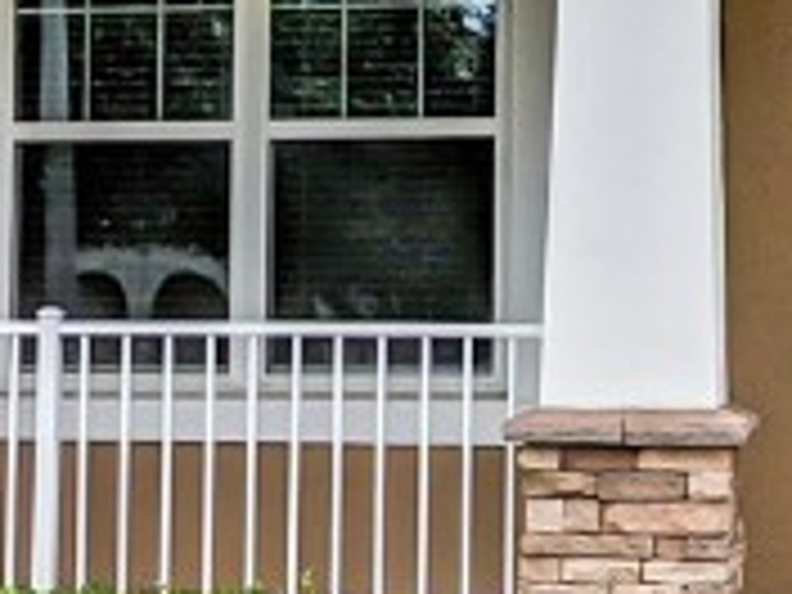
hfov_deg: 21.1
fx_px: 2128
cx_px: 450
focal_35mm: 93
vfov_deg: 15.0
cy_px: -230
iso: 37
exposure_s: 1/1976
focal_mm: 2.22
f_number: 2.2
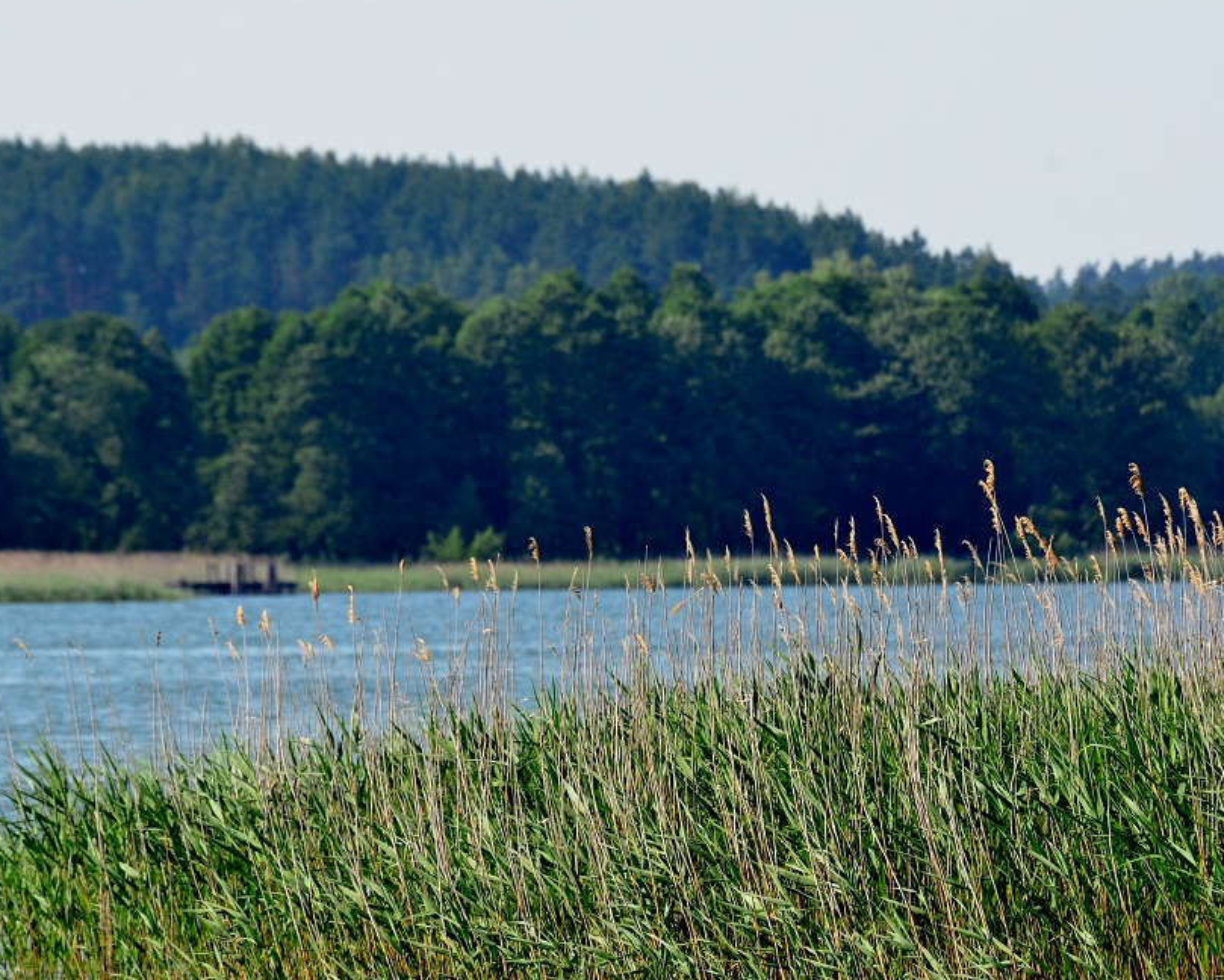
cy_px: 491
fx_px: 18846
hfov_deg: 3.7
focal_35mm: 520
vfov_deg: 3.0
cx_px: 721
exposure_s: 1/500
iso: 400
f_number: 10
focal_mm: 300
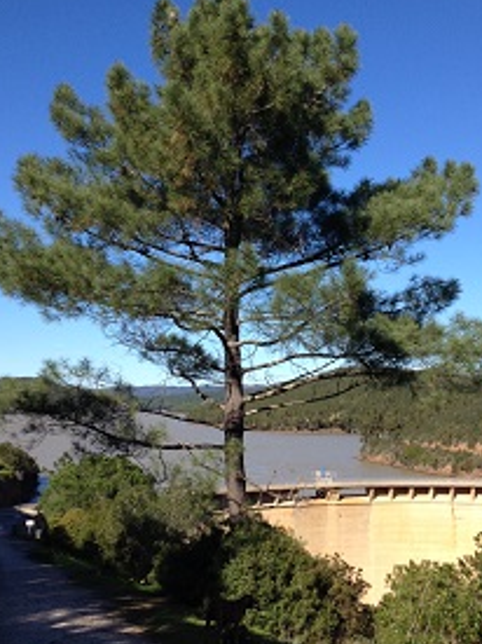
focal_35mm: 51
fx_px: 948
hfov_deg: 28.5
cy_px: 335
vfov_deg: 37.5
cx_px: 269
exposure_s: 1/1493
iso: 50
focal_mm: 4.28
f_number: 2.4
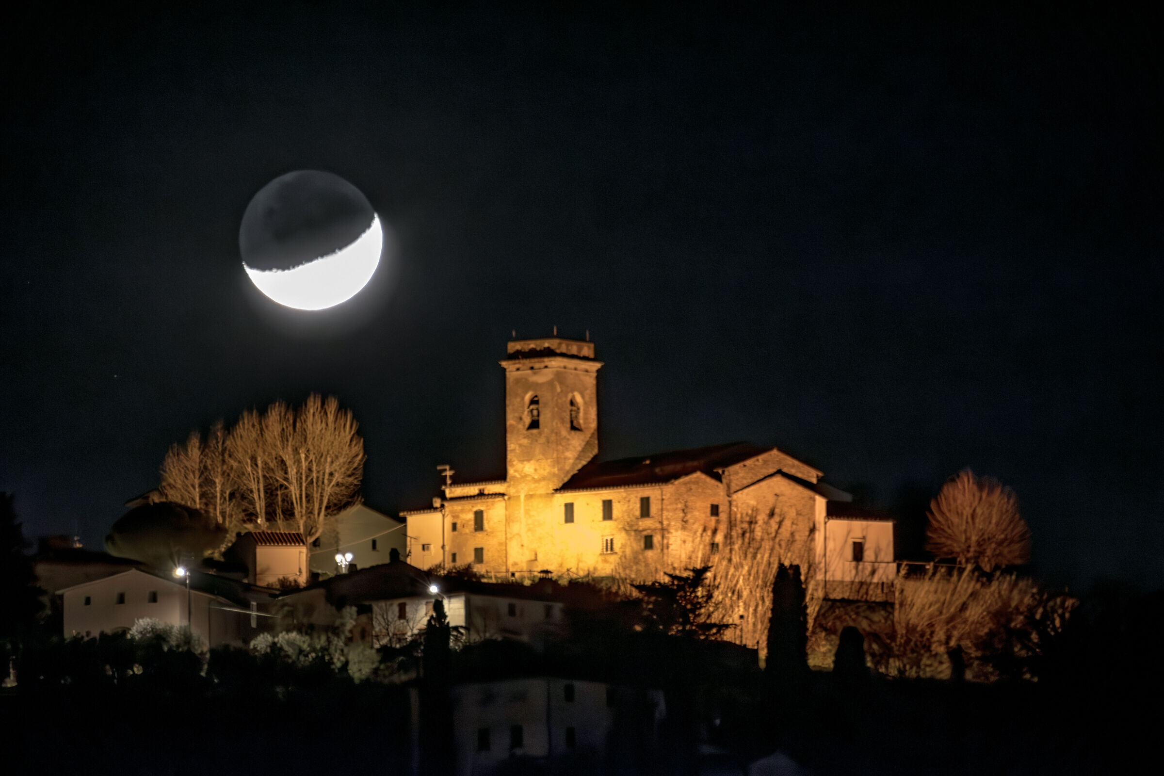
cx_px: 582
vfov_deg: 3.1
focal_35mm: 450
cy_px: 388
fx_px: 14549
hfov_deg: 4.6
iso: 3200
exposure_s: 1/4
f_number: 5.6
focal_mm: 300
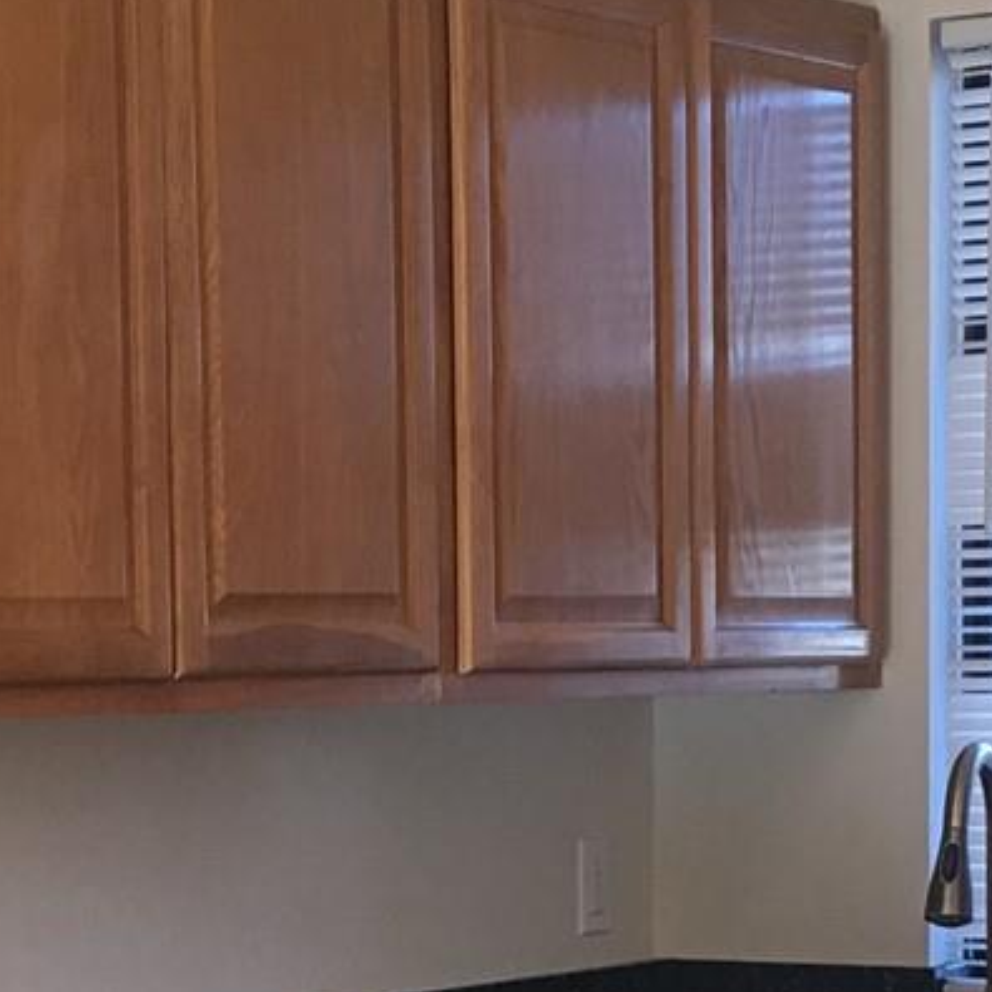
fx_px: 4312
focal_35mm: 133
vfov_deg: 12.8
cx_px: 402
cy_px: 1148
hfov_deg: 13.1
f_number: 2.2
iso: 32
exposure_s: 1/30
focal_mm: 4.15
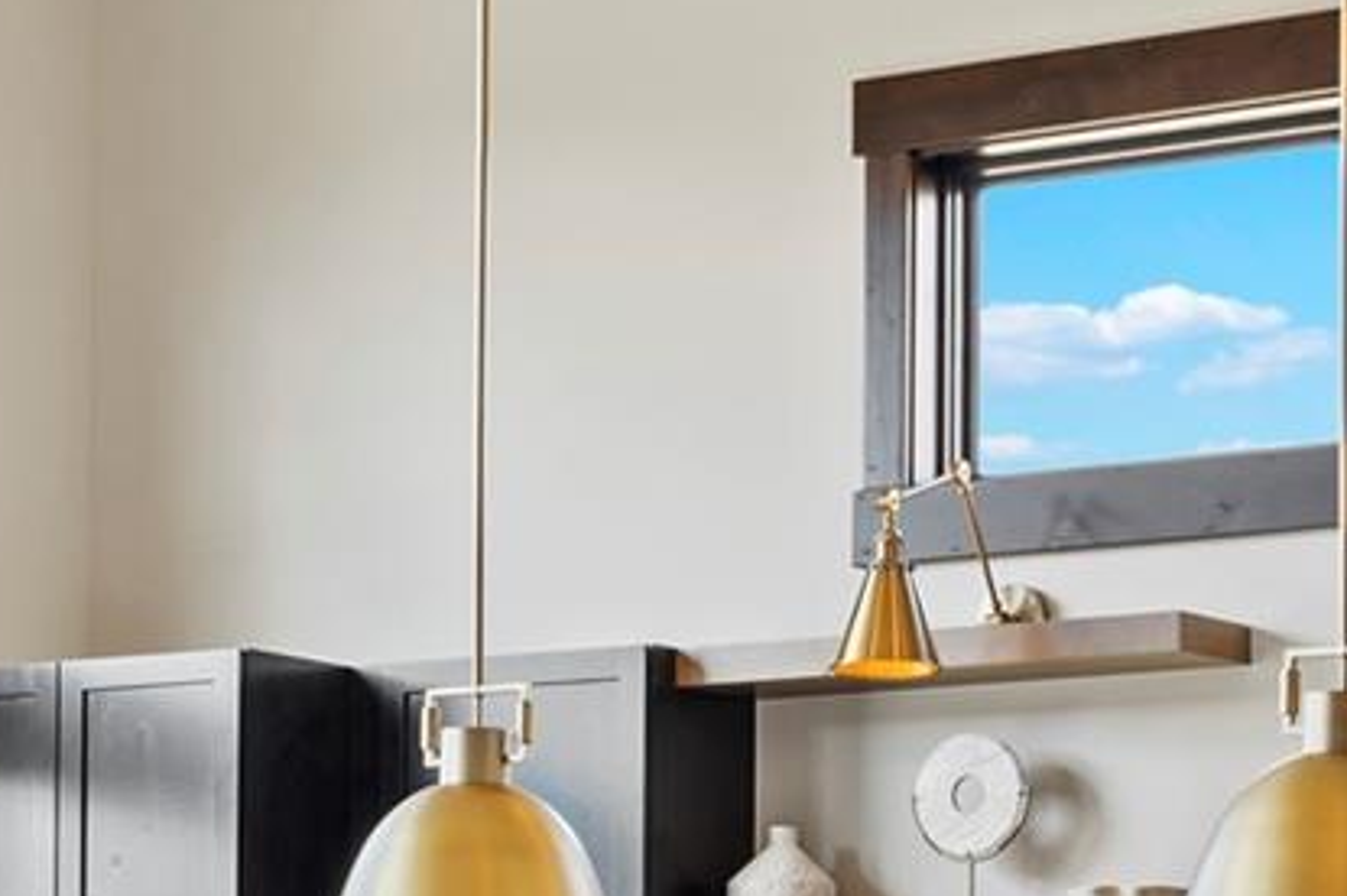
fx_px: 5047
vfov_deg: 9.8
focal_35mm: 135
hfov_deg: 15.2
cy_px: 1347
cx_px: 471
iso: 100
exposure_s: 1/4
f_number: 8
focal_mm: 35
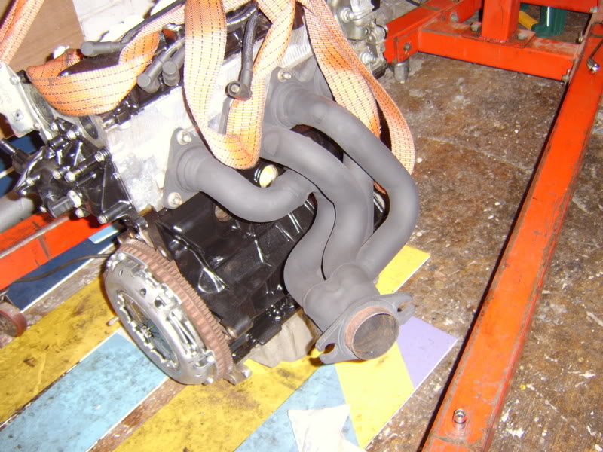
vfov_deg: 45.4
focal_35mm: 31
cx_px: 302
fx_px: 540
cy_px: 226
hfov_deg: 58.4
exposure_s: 1/30
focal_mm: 8.13
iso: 141
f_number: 2.7
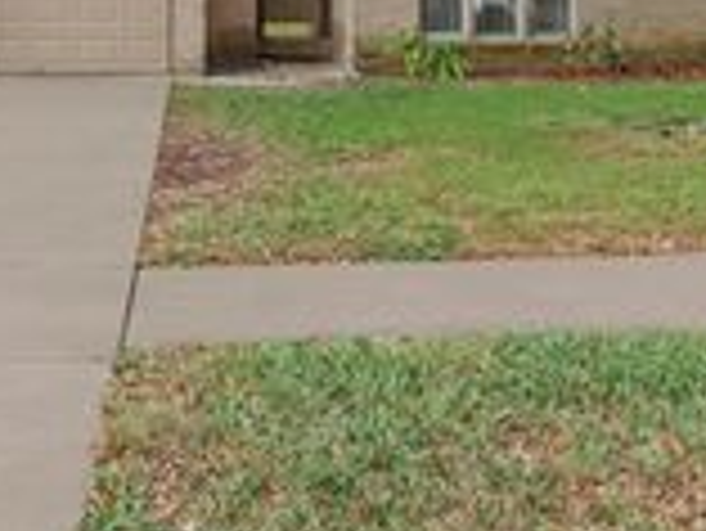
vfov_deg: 25.4
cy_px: -97
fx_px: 1061
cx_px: 234
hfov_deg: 36.4
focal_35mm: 52
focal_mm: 11.5
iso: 250
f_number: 8
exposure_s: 1/400
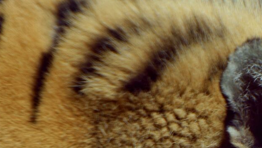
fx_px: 12535
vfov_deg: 0.7
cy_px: 243
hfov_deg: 1.2
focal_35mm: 1804
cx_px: 342
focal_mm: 300
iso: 200
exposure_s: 1/640
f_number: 5.6
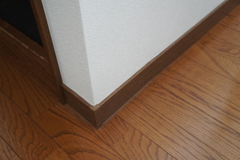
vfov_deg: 35.4
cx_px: 120
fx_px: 250
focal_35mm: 38
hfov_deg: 51.3
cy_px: 80
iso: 1600
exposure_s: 1/80
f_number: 4
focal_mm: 25
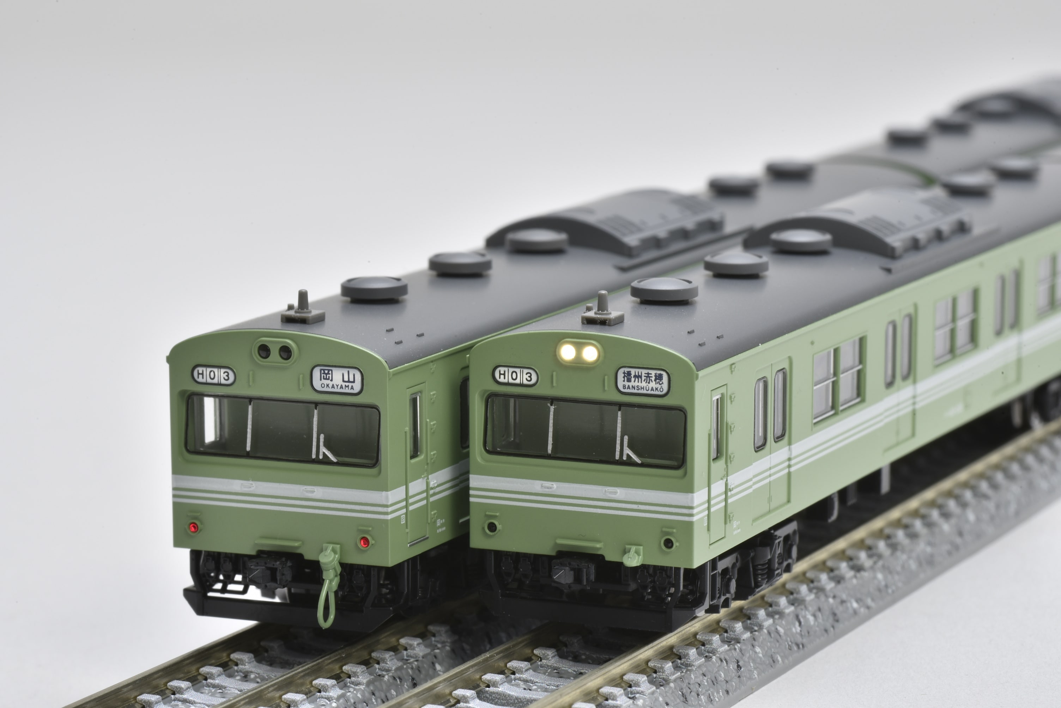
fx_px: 2506
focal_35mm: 85
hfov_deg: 23.9
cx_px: 530
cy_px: 354
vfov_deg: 16.1
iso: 200
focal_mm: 85
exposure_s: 1/2
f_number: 34
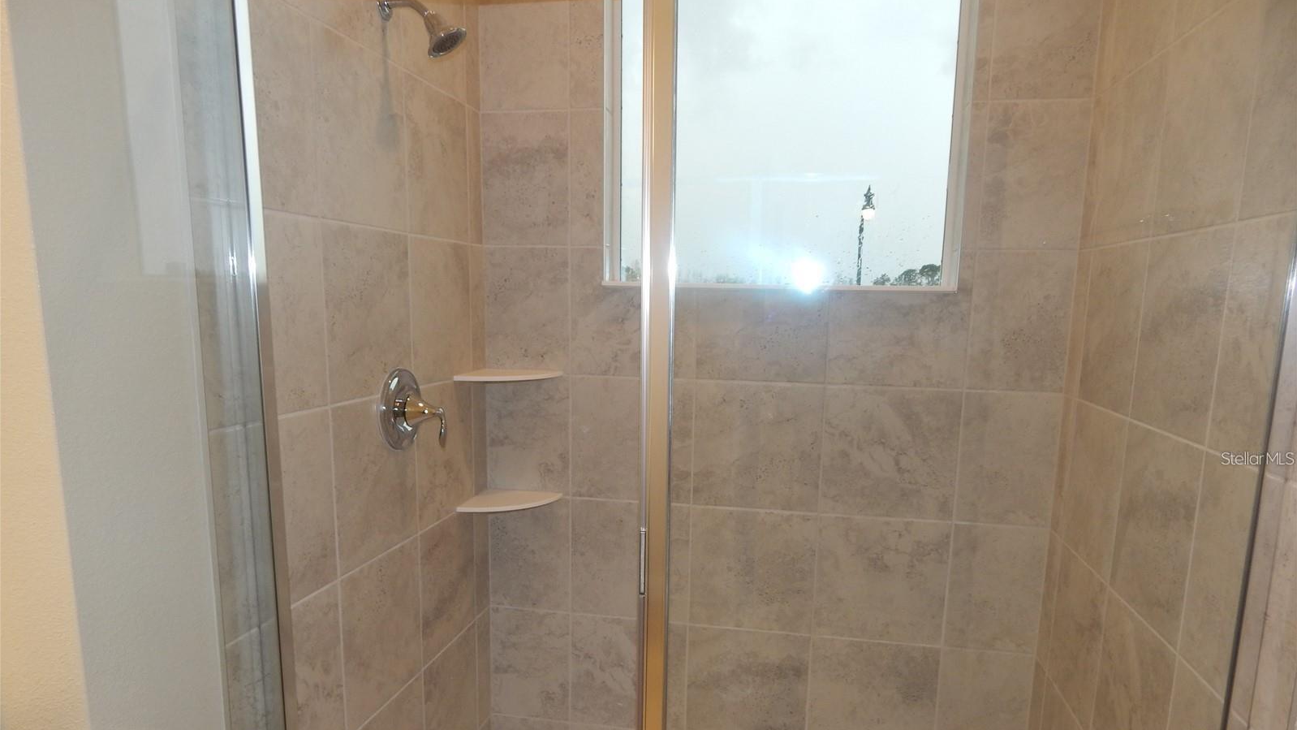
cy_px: 458
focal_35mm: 24
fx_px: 825
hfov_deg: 76.3
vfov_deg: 47.2
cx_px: 648
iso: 125
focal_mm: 4
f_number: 3
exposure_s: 1/60
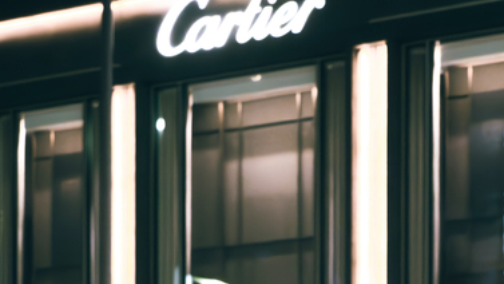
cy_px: 689
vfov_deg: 7.4
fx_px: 2045
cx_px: 348
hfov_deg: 14.0
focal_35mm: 153
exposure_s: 1/60
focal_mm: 51
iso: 12800
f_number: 11
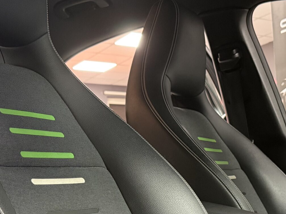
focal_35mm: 61
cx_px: 177
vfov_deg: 23.4
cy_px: 194
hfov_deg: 31.6
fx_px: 504
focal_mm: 6.76
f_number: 1.78
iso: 640
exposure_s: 1/33
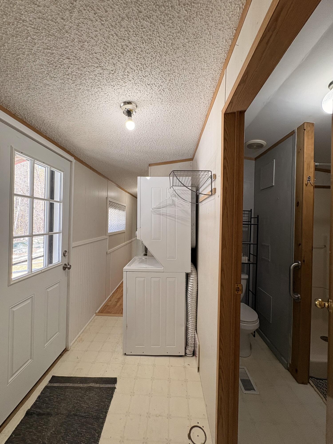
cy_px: 222
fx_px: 180
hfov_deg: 85.7
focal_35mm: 14
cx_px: 166
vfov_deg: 102.1
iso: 125
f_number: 2.2
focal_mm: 2.22
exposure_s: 1/120
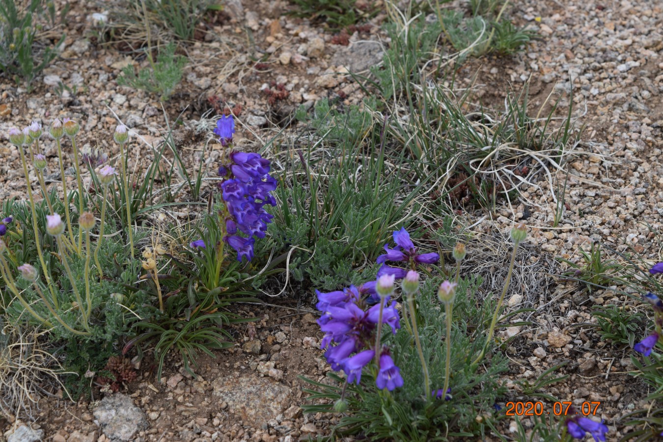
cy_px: 221
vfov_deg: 16.6
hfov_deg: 24.6
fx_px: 1519
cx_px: 332
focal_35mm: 82
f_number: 8
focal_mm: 55
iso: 280
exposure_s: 1/250
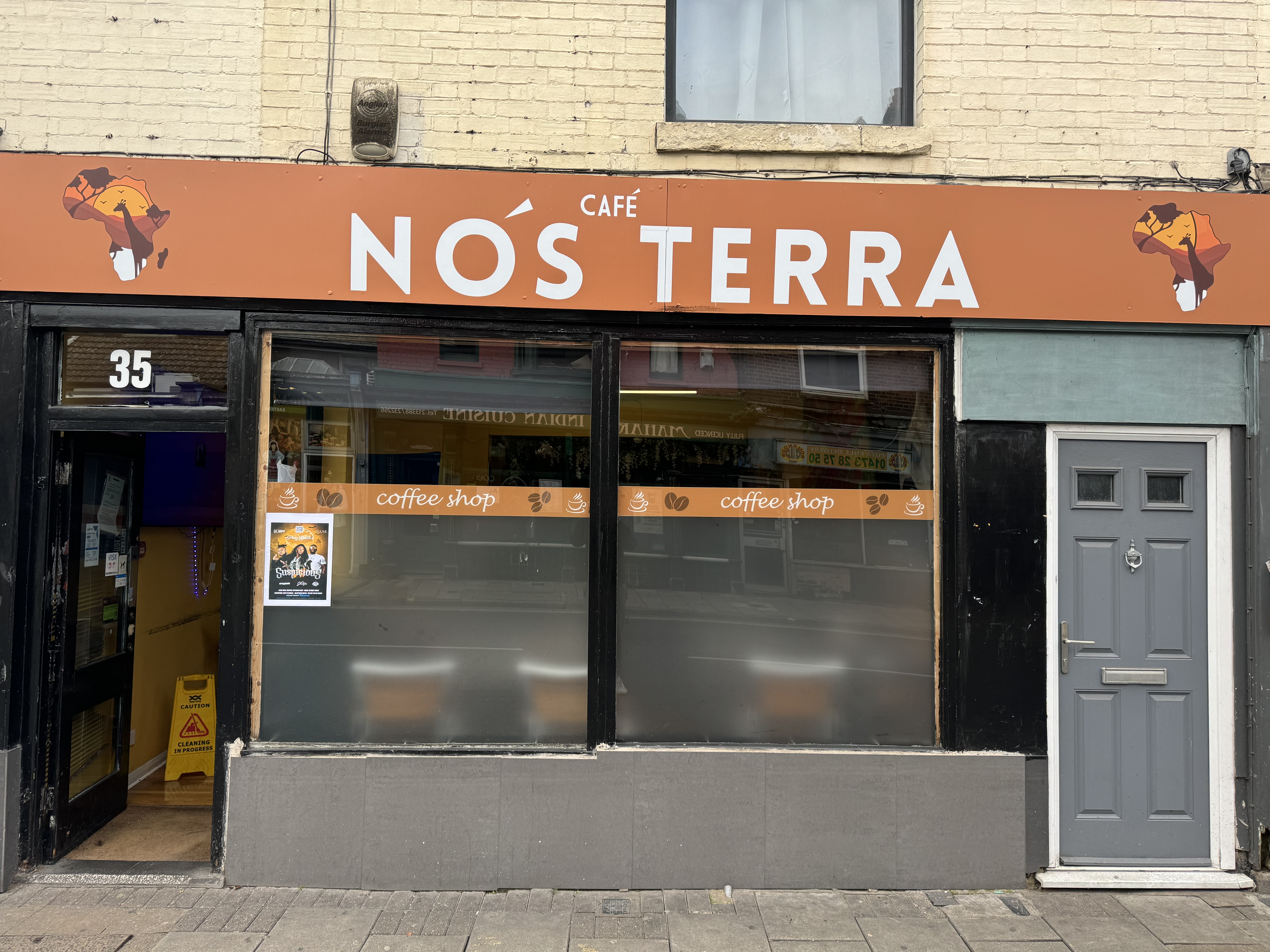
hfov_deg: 71.6
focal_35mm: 24
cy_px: 476
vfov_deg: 56.8
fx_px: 881
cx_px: 635
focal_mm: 6.76
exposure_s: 1/379
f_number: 1.78
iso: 80
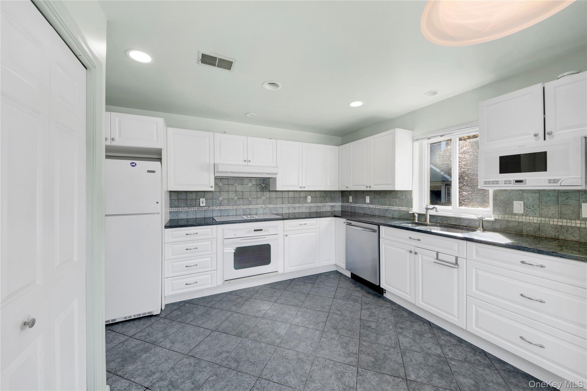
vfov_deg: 90.0
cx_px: 294
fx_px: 196
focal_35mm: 12
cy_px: 196
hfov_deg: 112.6
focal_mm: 8
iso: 100
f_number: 8
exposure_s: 1/2.5
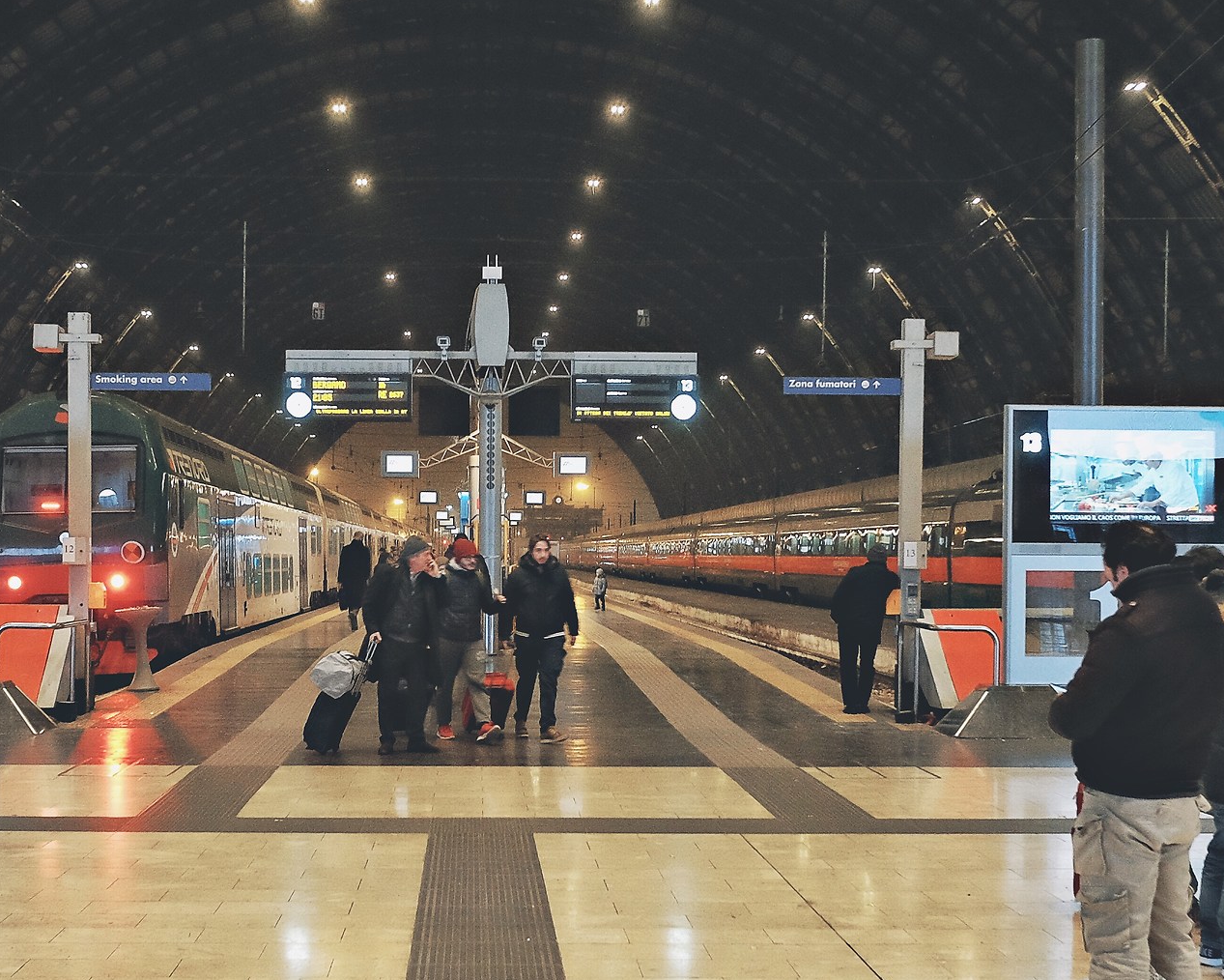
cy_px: 551
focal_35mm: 48
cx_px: 506
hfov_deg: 38.7
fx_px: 1739
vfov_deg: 31.4
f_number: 4
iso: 3200
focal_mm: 18
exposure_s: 1/25
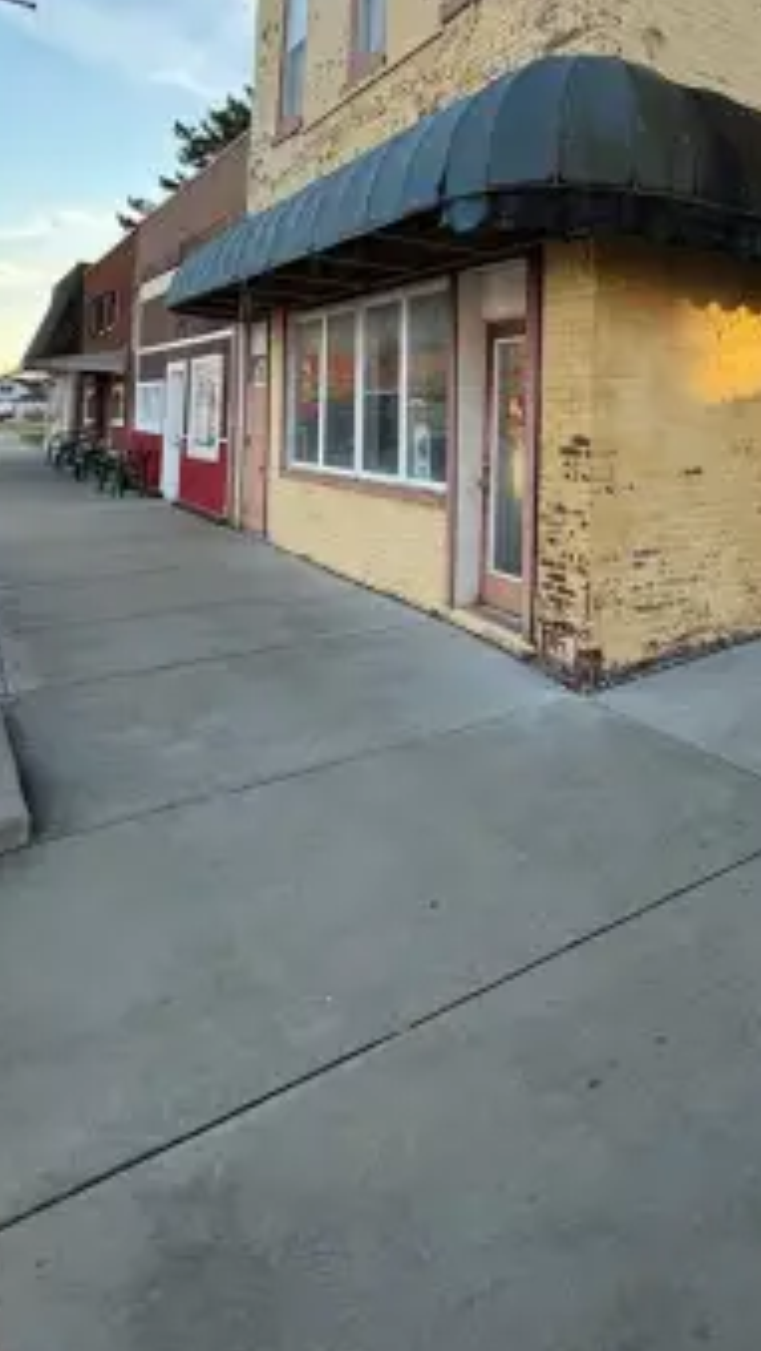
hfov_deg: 42.6
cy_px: 381
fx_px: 860
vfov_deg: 72.3
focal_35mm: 24
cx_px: 721
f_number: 2.2
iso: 50
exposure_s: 1/159
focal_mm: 2.22
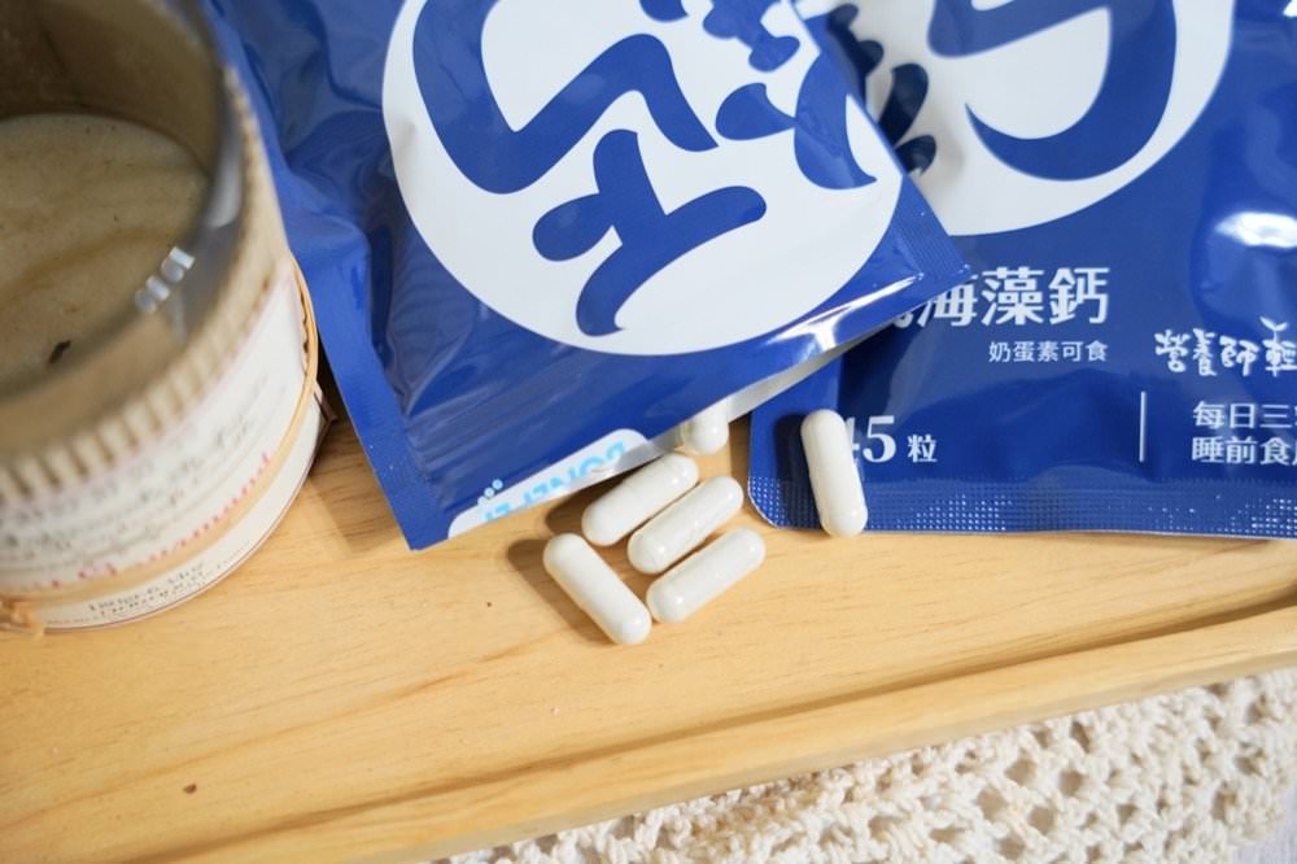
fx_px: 1887
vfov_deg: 25.8
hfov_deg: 37.9
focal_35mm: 52
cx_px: 648
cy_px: 432
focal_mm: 52.4
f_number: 4
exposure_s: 1/60
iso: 1250
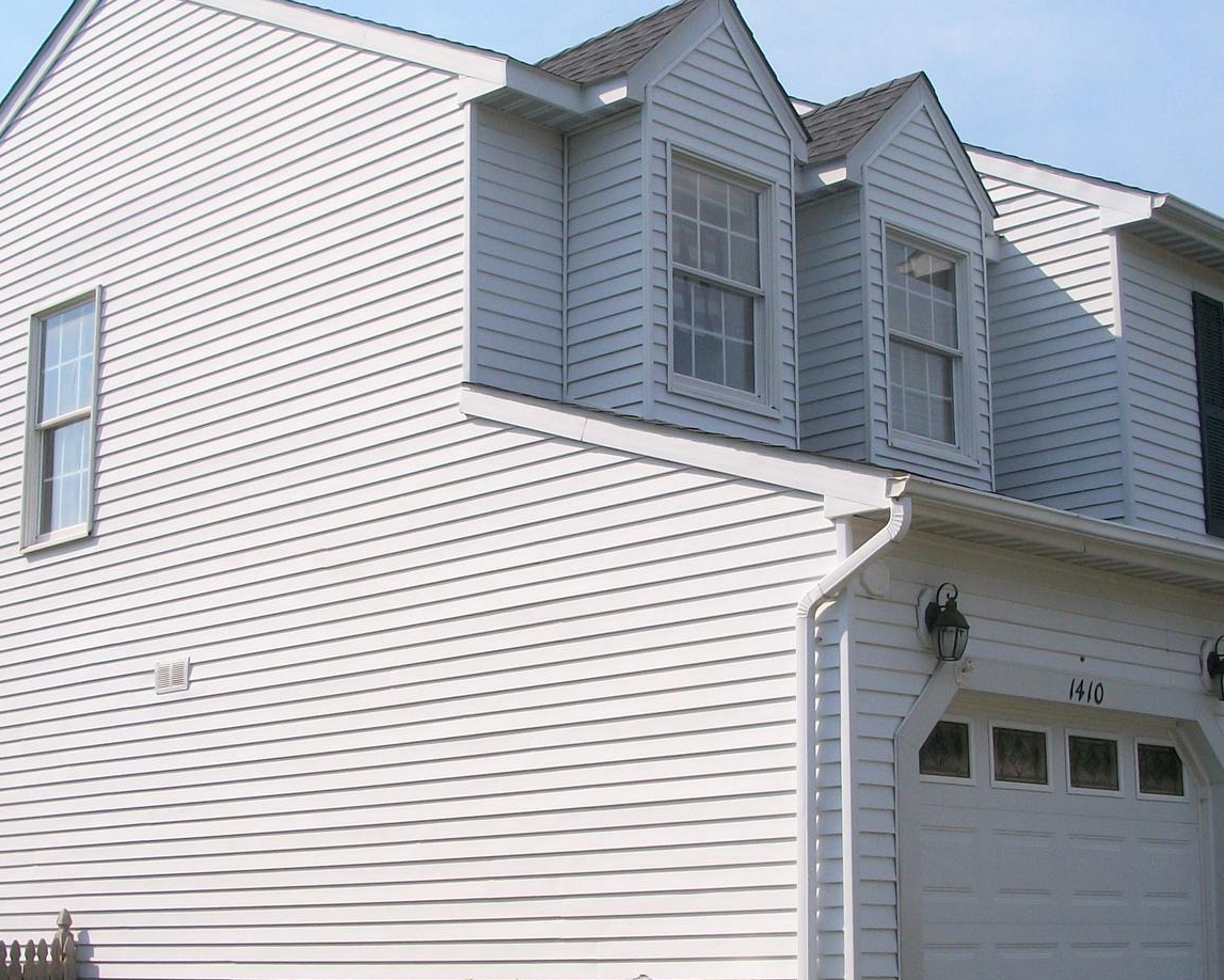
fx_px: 2210
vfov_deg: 24.9
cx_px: 587
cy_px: 600
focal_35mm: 61
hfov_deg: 31.0
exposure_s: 1/500
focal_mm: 6.3
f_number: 5.6
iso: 80
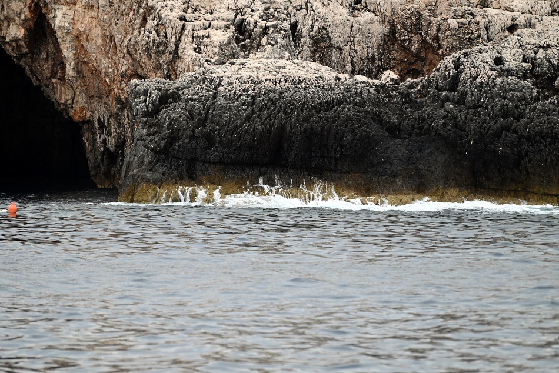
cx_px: 280
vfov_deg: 5.3
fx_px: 4038
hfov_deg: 7.9
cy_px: 186
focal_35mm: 260
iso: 400
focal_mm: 260
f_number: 5.6
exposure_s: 1/640
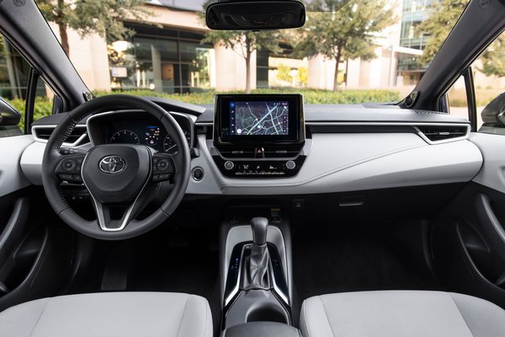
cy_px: 168
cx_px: 252
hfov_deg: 73.7
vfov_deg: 53.1
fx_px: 337
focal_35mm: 24
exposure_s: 1/5
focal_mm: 24
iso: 100
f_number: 5
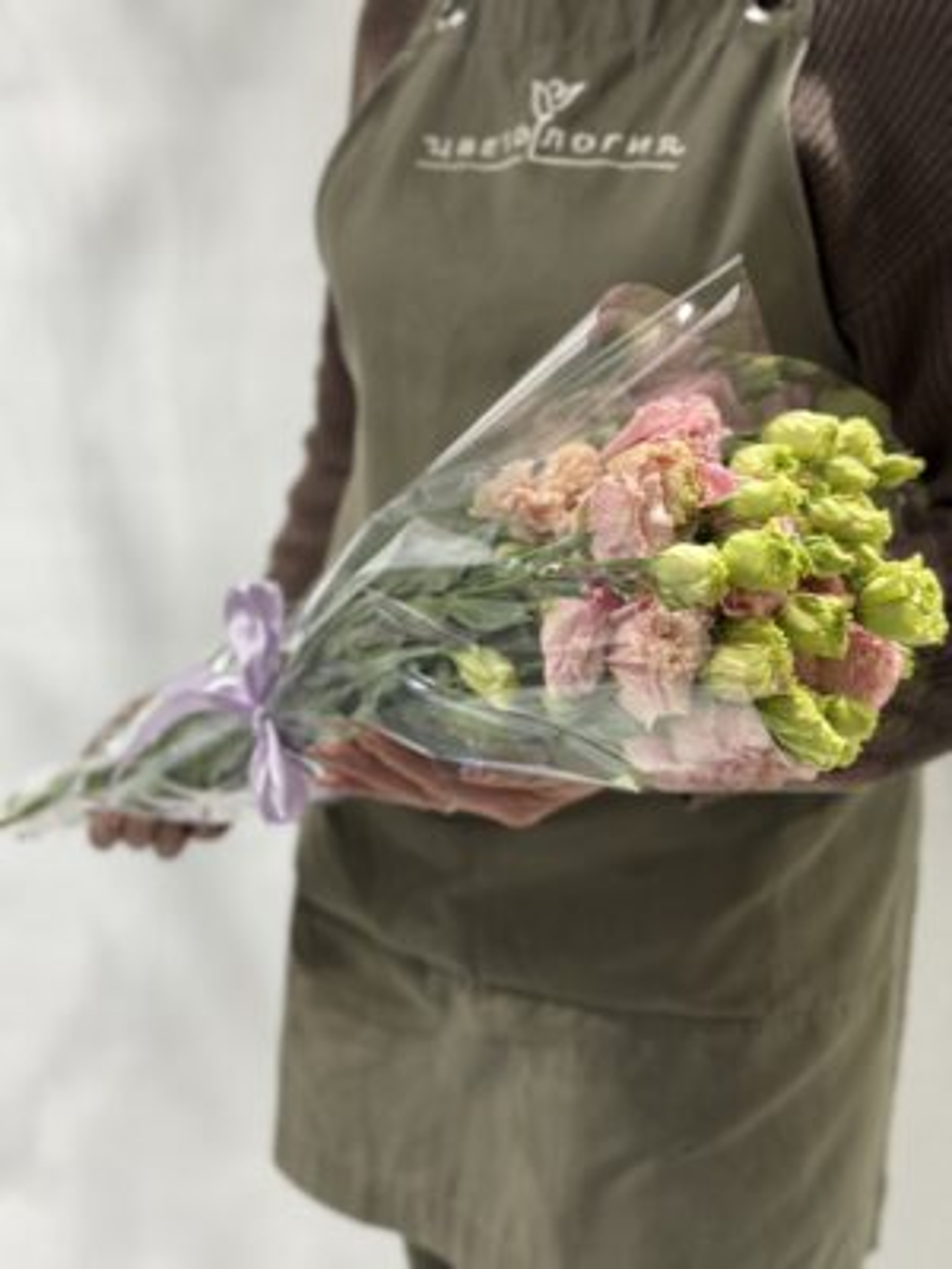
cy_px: 634
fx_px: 1760
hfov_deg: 30.3
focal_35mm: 48
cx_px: 476
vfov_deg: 39.7
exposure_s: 1/50
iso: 80
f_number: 1.78
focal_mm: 6.76
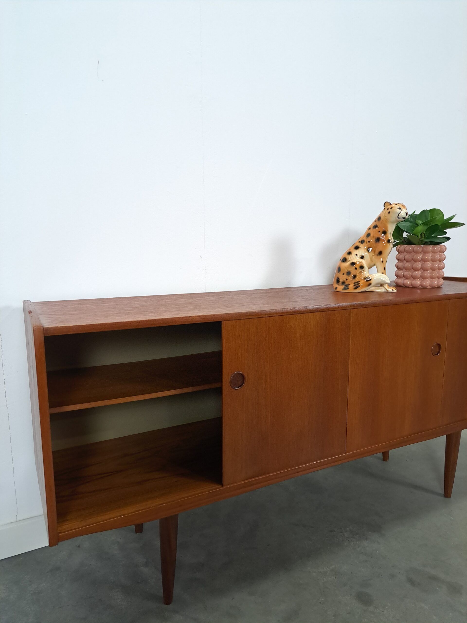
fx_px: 432
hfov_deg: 56.8
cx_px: 234
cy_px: 312
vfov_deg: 71.6
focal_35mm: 24
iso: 400
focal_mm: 5.23
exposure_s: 1/100
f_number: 1.8
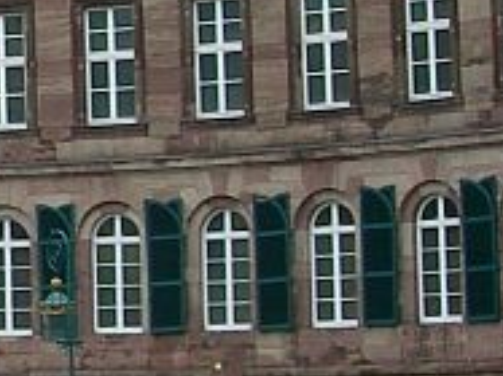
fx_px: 3151
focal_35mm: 217
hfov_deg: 8.3
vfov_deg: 6.8
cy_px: 99
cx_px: -754
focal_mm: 7.8
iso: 50
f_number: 4.8
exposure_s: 1/180
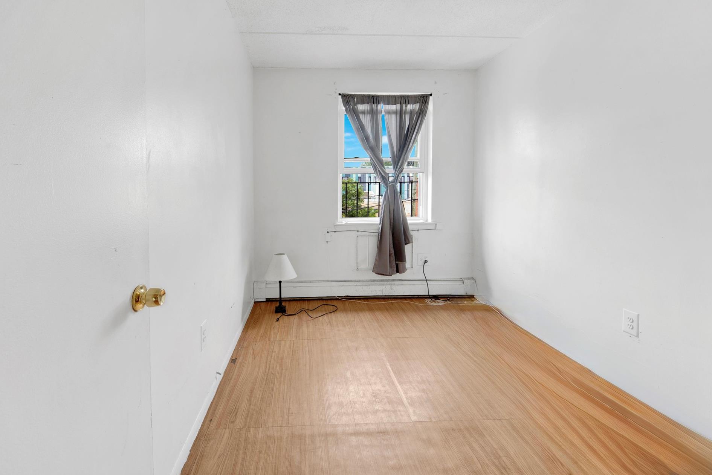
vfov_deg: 85.4
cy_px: 227
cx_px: 373
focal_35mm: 13
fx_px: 257
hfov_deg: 108.2
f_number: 8
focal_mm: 8
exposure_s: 1/1.25
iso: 100
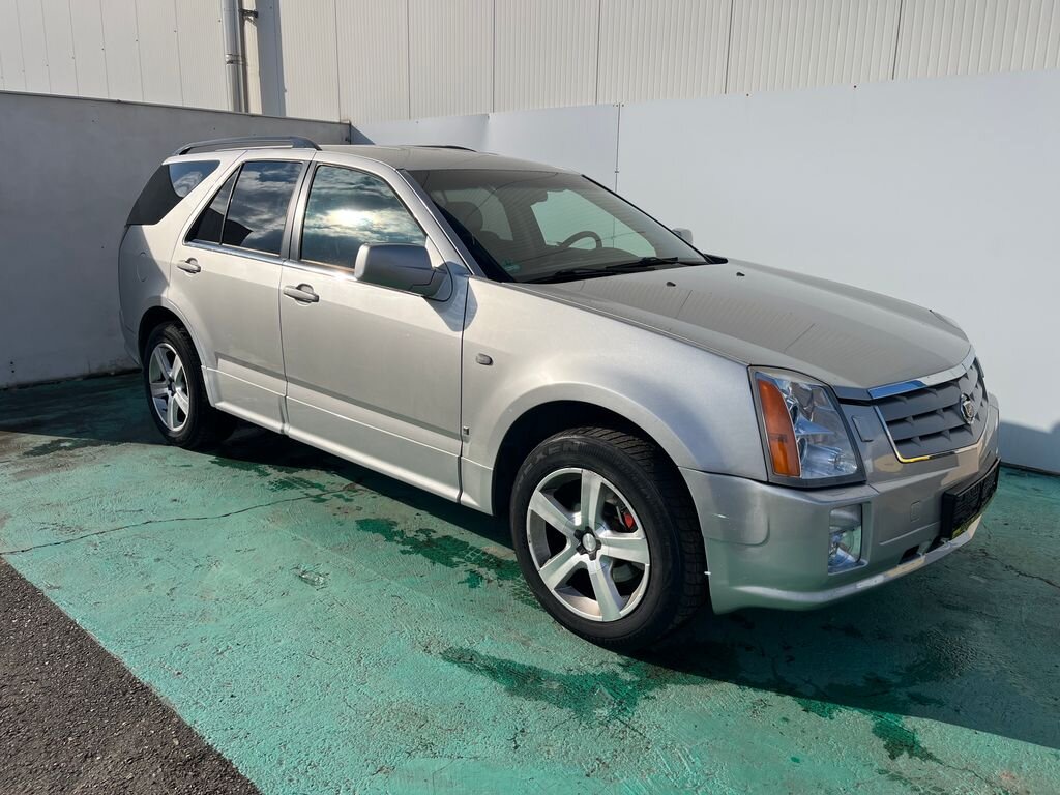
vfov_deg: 53.1
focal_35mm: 26
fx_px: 796
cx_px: 530
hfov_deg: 67.3
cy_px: 398
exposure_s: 1/6173
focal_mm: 5.1
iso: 50
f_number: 1.6
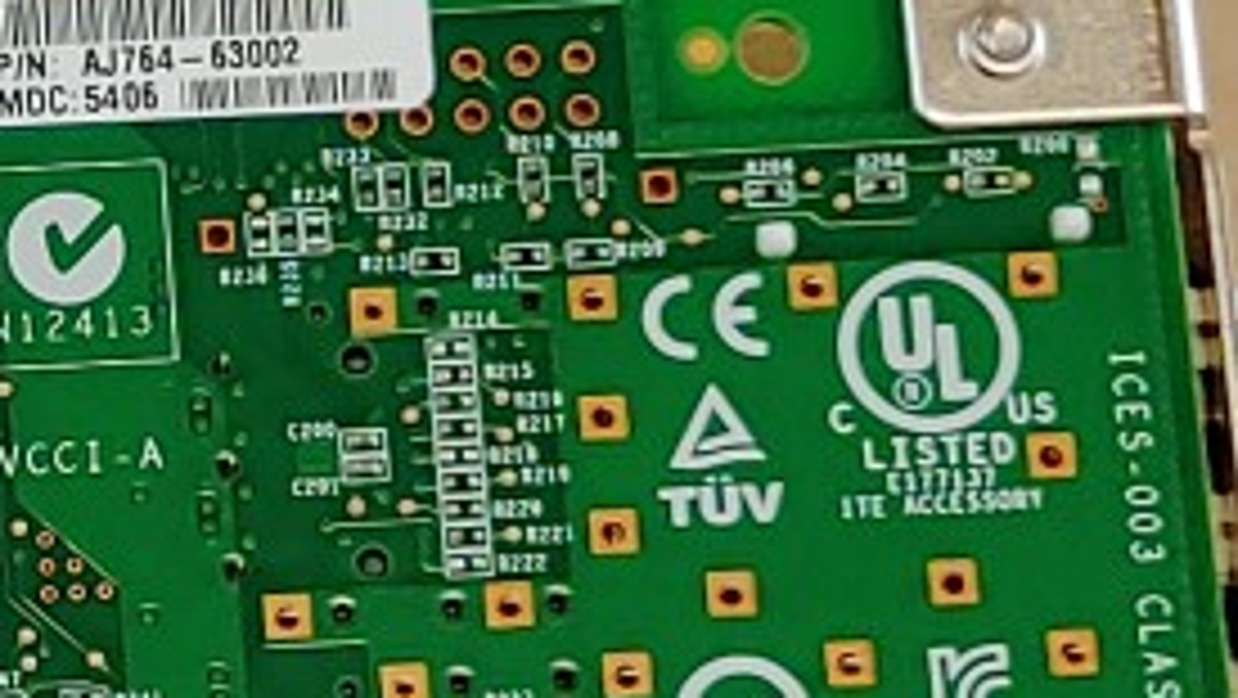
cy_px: 540
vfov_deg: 5.6
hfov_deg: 9.6
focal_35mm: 219
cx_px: -405
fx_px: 7193
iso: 50
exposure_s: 1/120
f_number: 1.8
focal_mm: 4.36
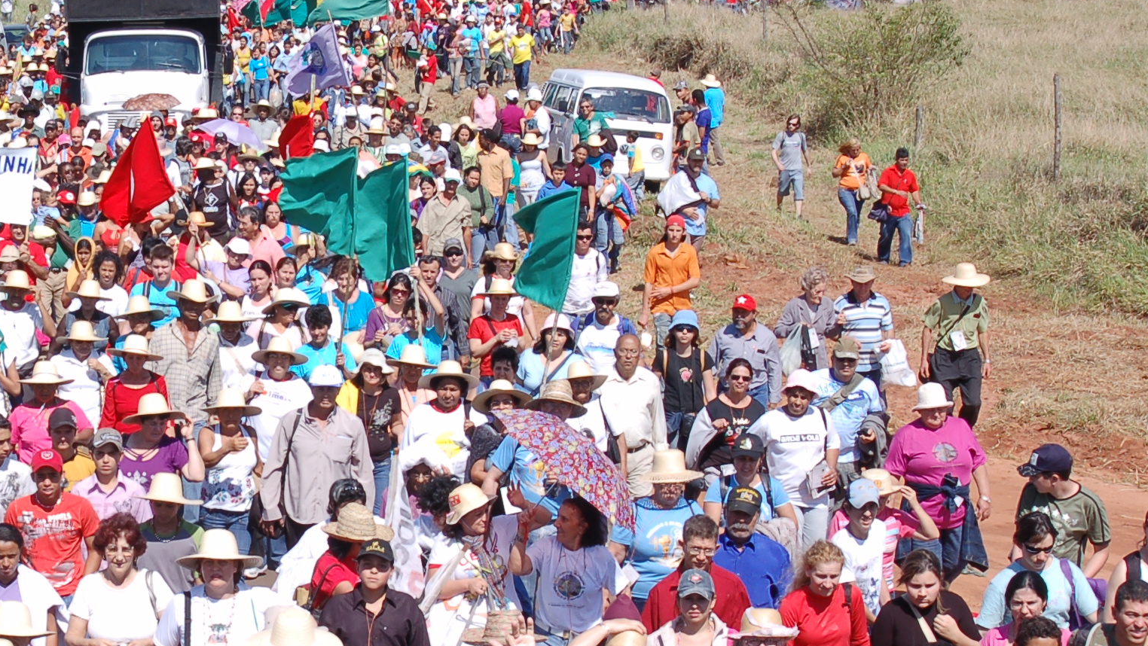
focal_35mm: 96
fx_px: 2924
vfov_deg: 12.6
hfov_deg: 21.7
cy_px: 416
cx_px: 88
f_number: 11
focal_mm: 31
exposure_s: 1/160
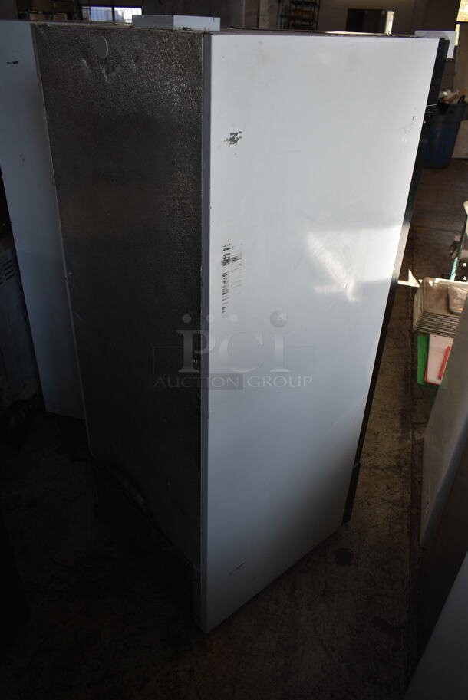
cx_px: 234
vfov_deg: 67.3
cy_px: 350
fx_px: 526
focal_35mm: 27
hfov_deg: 48.0
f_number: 5
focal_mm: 18
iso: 100
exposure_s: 1/100
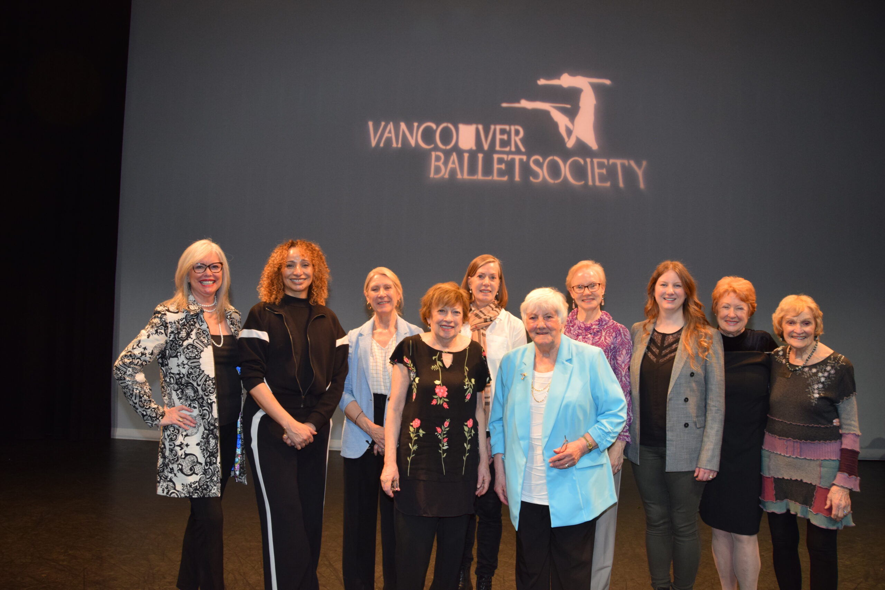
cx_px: 442
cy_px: 295
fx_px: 664
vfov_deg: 47.9
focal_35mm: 27
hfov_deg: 67.4
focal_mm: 18
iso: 800
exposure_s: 1/100
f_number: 5
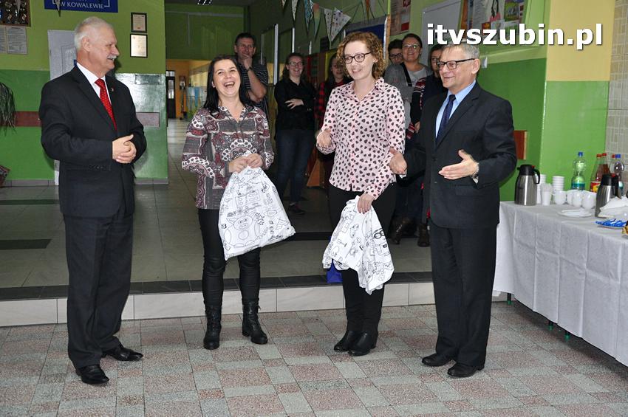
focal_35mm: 48
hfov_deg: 41.1
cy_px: 208
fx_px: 837
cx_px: 314
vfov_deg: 28.0
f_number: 4.2
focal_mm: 32
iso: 1000
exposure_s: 1/60
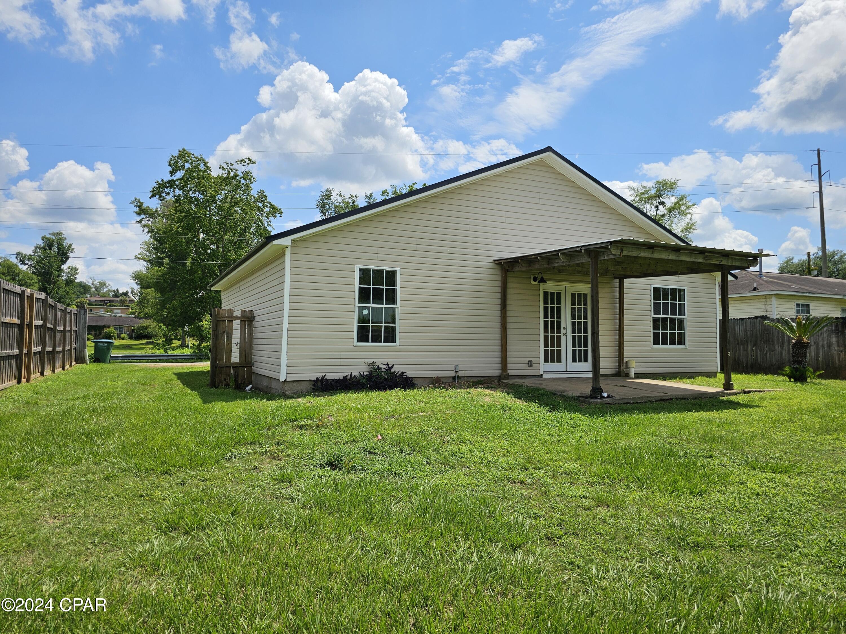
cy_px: 317
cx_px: 423
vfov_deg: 58.9
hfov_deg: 73.9
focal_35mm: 23
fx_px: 562
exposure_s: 1/1517
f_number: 1.7
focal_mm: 6.3
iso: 10
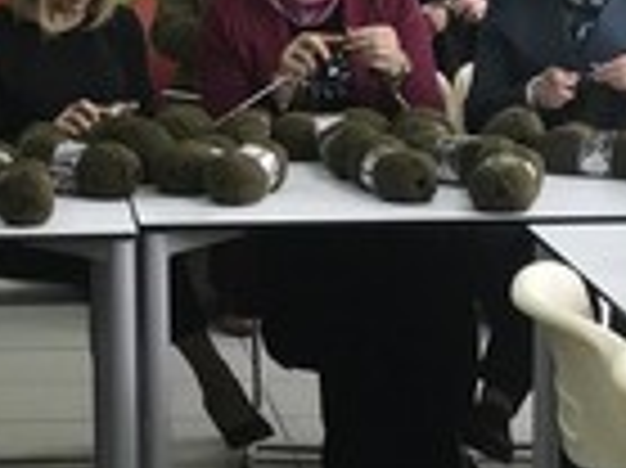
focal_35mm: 135
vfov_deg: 10.9
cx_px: -41
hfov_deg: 14.3
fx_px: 2439
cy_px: 117
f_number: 1.8
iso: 32
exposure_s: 1/33
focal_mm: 3.99
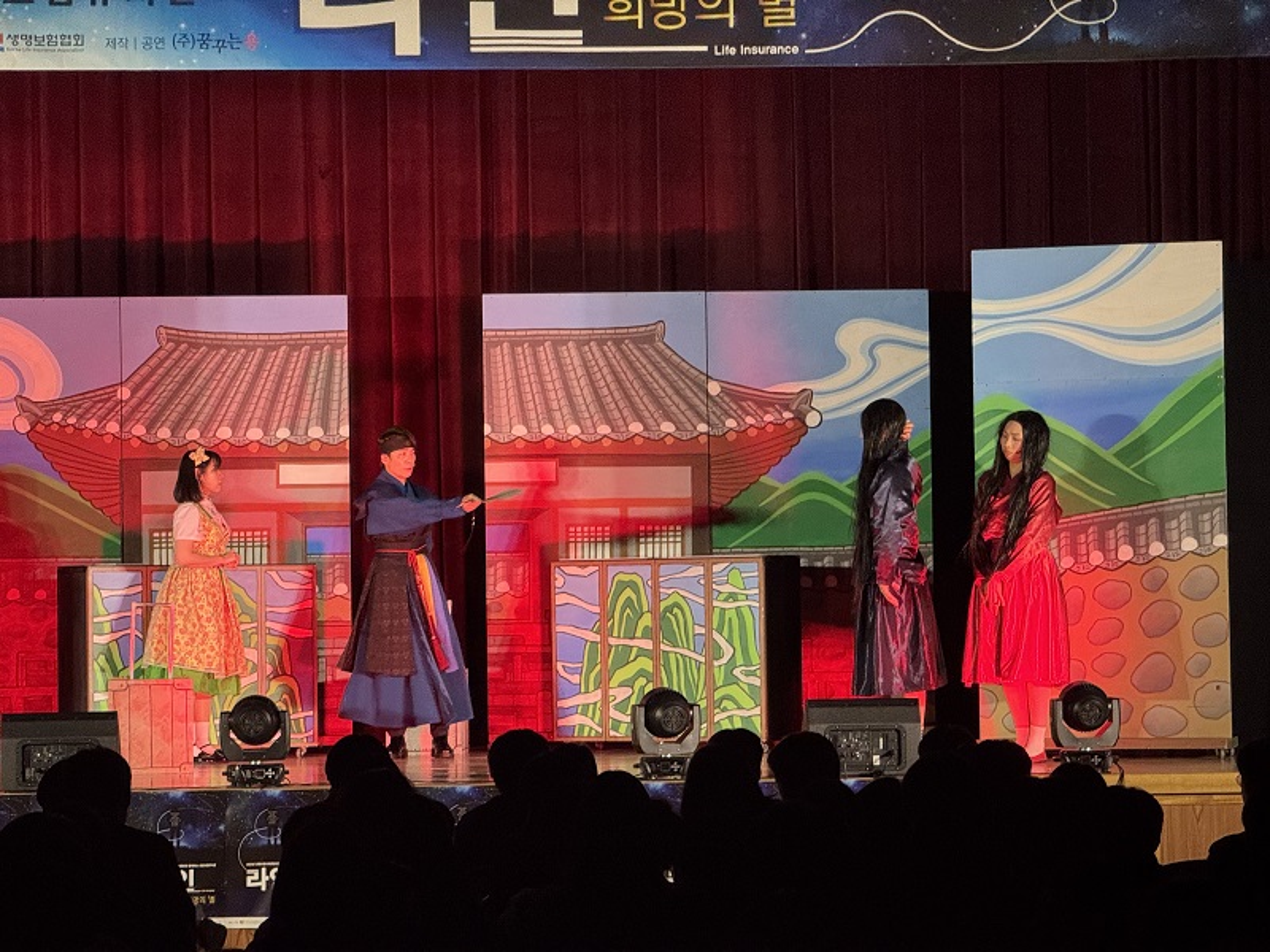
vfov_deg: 12.3
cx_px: 635
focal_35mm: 120
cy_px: 476
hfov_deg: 16.4
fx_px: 4403
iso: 400
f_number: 2.8
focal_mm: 15.66
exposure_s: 1/60
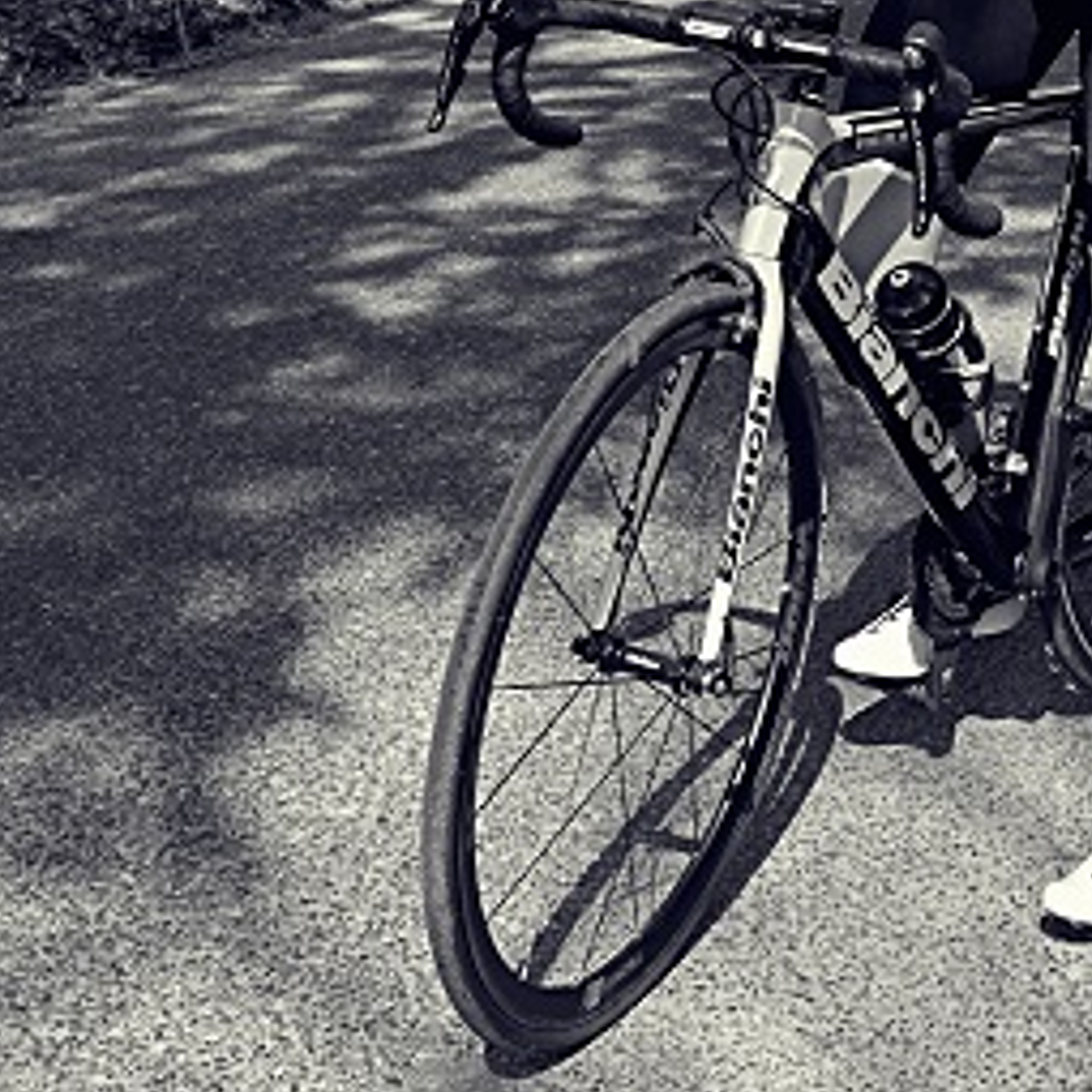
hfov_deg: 23.2
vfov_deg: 23.0
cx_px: 1053
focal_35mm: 72
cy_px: -6
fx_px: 2570
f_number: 7.1
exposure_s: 1/400
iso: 400
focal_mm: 18
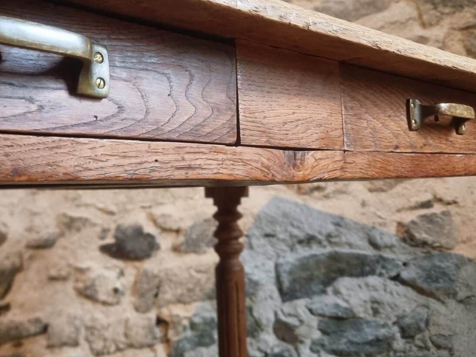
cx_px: 195
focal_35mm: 45
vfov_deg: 31.7
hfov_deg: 41.9
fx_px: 619
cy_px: 98
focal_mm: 6.7
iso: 500
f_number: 1.8
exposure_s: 1/25
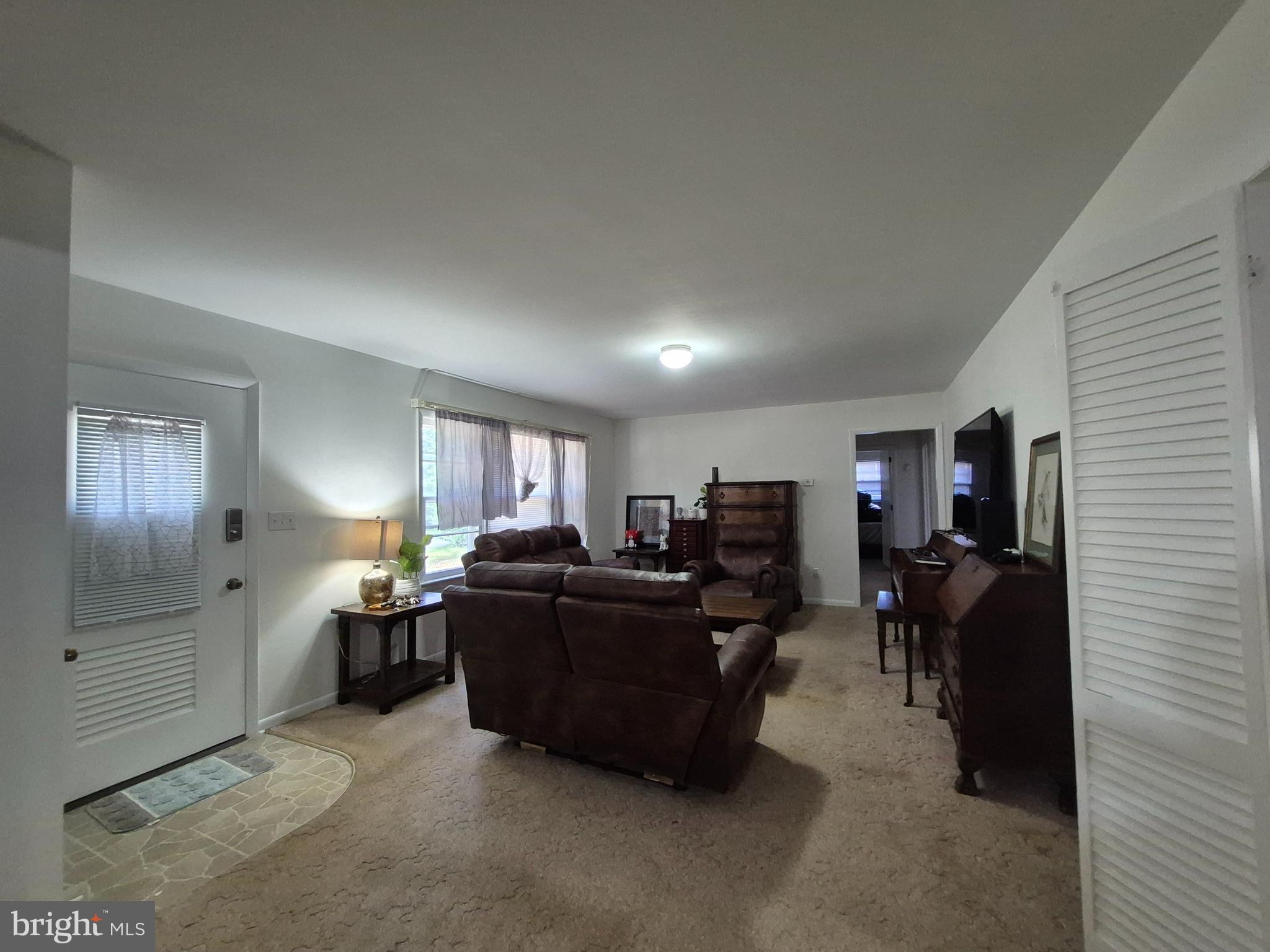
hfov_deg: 106.2
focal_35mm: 13
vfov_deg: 89.9
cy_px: 476
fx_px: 477
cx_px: 635
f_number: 2.2
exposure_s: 1/60
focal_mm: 1.74
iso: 800
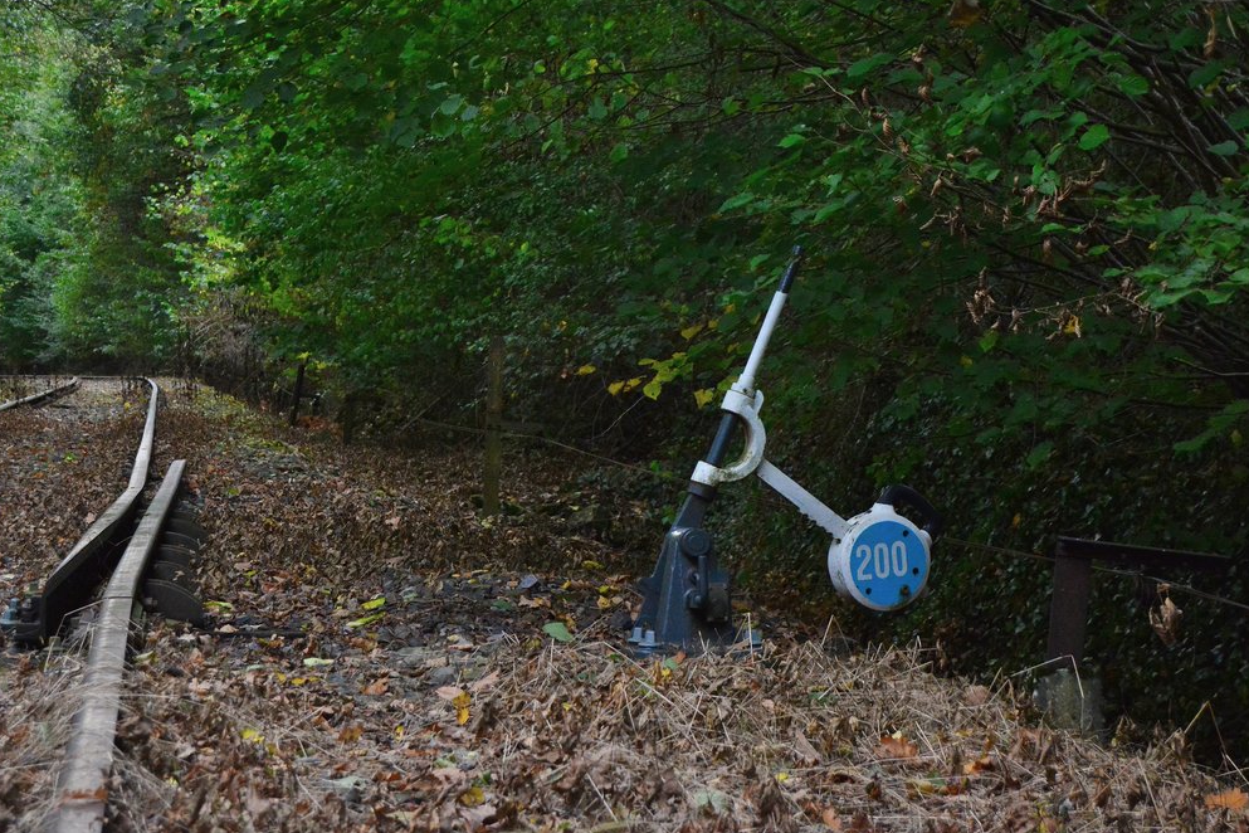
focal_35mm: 87
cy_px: 356
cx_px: 521
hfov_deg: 23.4
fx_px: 3018
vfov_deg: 15.7
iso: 1600
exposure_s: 1/640
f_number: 6.3
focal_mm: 48
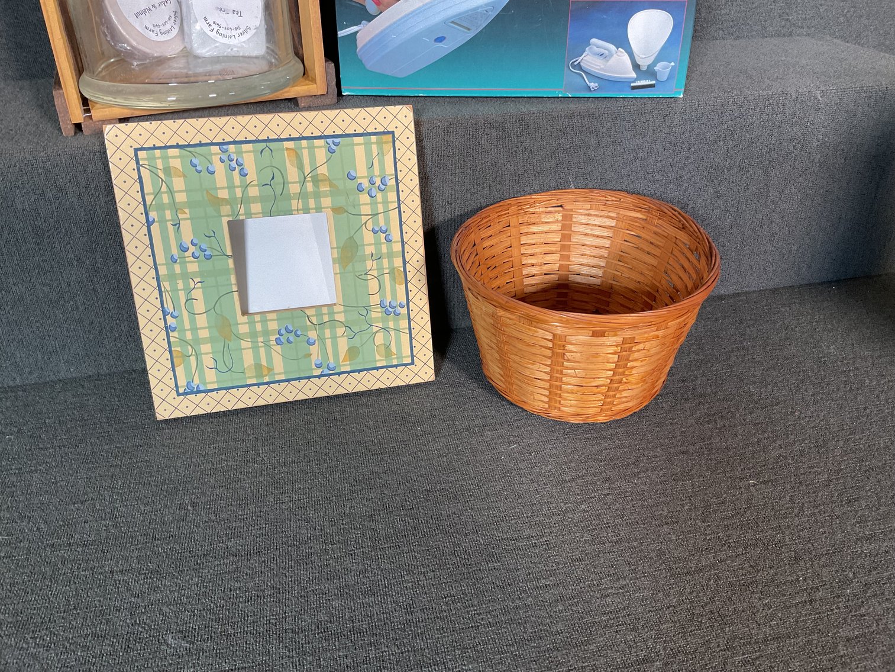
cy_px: 336
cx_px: 448
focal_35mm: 29
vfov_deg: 48.2
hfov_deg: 61.7
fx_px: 750
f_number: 1.8
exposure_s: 1/50
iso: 100
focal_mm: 3
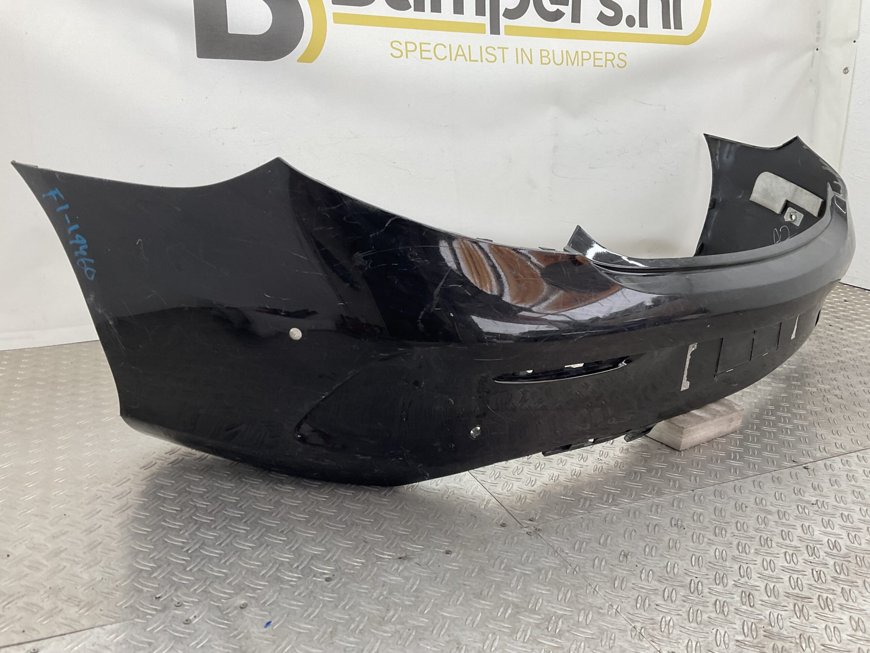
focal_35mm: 29
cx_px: 435
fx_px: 729
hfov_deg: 61.7
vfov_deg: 48.2
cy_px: 326
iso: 32
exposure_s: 1/120
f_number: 1.8
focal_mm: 3
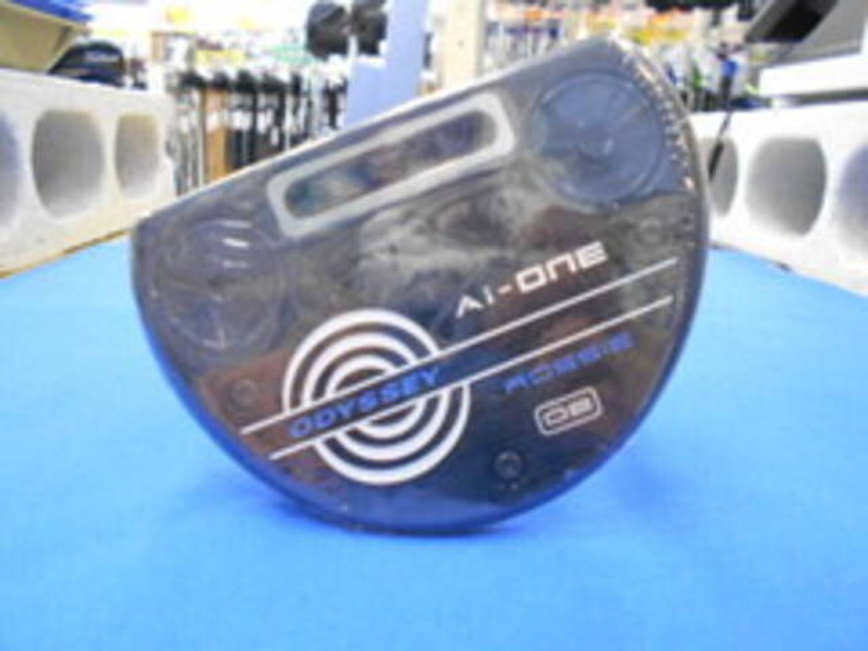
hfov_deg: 67.3
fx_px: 652
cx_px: 434
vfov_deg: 53.1
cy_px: 326
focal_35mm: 26
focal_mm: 4.6
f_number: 3.2
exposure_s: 1/25
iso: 400
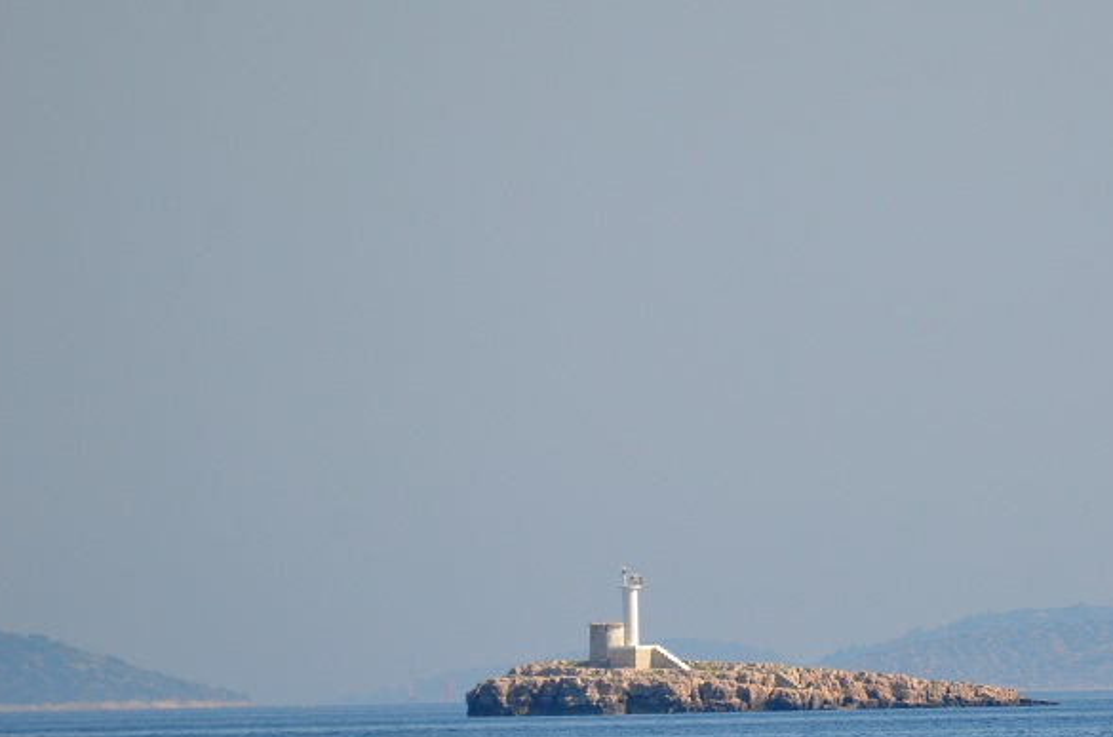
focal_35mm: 692
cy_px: 506
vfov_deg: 2.0
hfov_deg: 3.0
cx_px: 933
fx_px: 21342
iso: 400
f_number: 5.6
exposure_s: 1/2000
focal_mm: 270
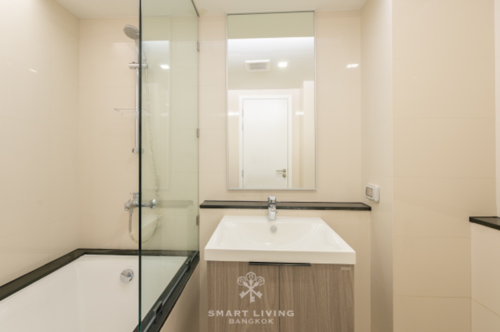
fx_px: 222
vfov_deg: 73.6
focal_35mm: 16
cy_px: 166
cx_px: 250
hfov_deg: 96.8
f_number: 5.6
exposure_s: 1/1.67
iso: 50
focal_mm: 16
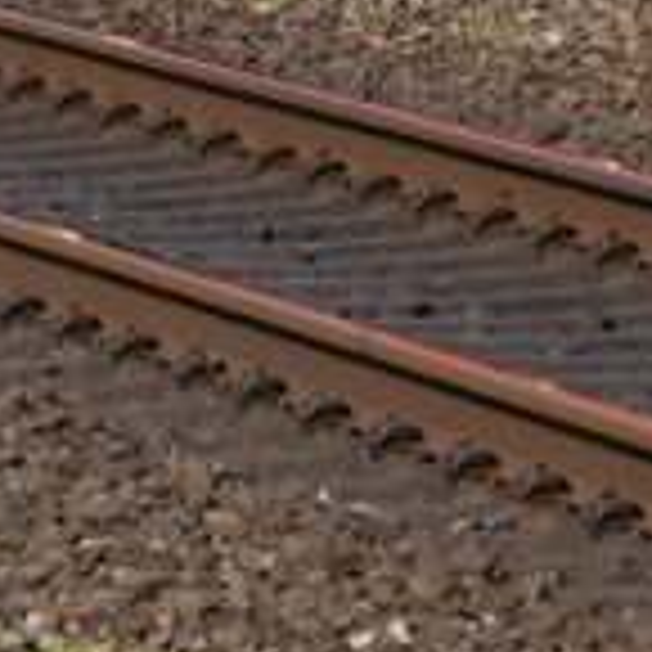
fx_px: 19775
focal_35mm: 928
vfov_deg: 1.9
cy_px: -872
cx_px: -315
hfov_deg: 1.9
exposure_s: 1/400
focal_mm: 76
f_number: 6.3
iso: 160
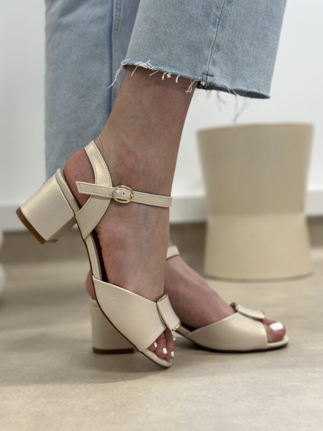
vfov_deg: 39.7
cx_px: 162
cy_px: 216
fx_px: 597
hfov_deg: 30.3
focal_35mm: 48
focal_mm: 6.86
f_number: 1.78
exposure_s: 1/50
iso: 80
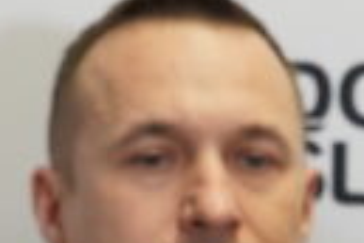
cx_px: 694
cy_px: 644
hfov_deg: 3.3
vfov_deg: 2.2
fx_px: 6339
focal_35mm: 627
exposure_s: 1/250
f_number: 5.6
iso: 4000
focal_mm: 105
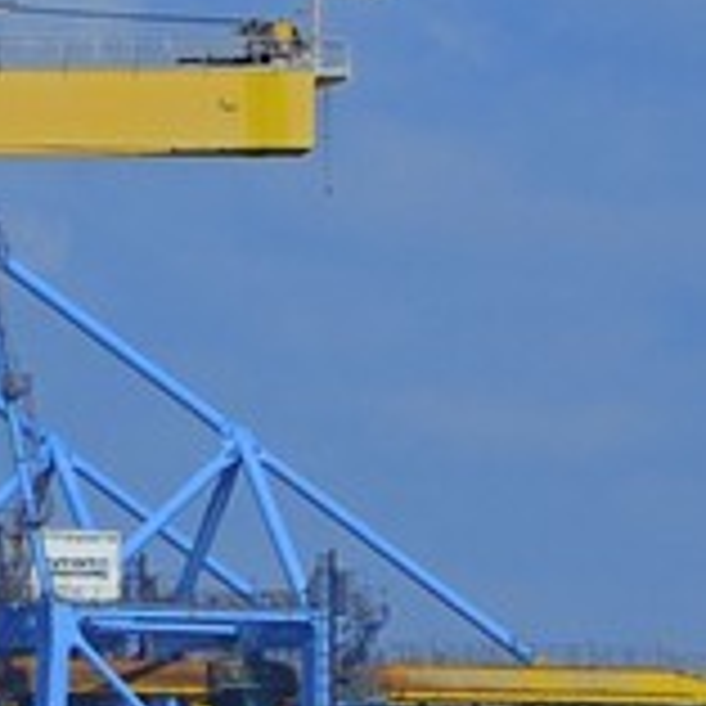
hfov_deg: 1.0
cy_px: -9
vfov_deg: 1.0
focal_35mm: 1734
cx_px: -2689
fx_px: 40011
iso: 200
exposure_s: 1/640
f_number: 9
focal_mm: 200
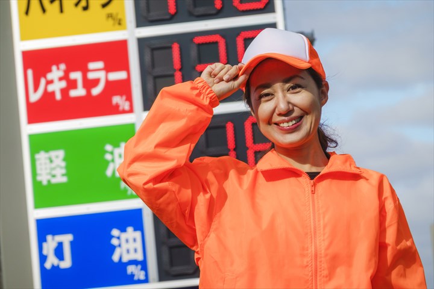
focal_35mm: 200
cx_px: 217
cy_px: 144
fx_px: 2411
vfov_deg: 6.9
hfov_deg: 10.3
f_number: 5
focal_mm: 72
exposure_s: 1/1000
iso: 125
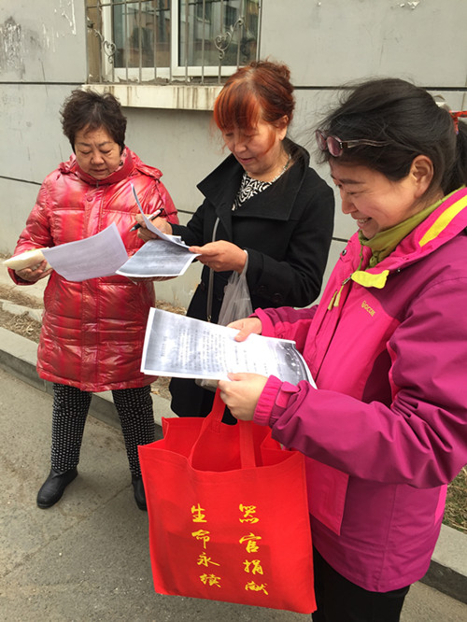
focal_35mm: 29
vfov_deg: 61.6
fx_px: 521
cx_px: 234
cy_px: 311
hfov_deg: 48.3
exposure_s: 1/222
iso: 32
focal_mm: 4.15
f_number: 2.2
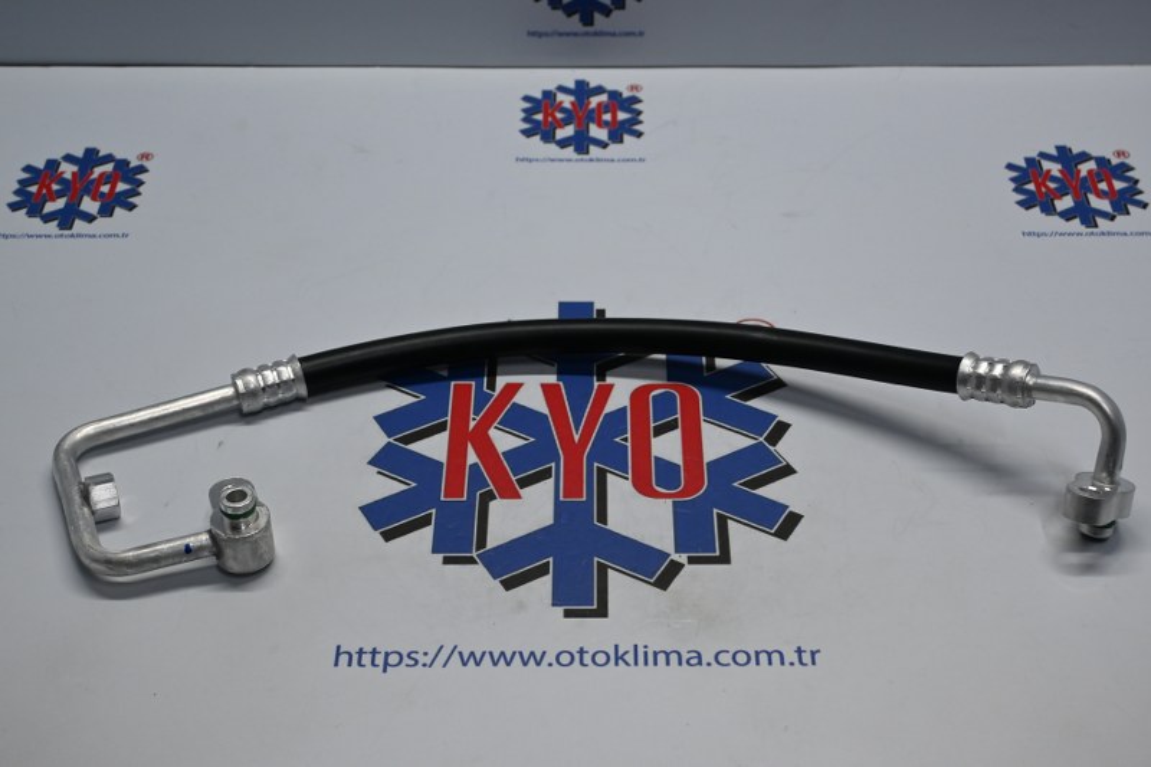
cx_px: 576
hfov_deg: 35.9
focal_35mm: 56
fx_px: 1774
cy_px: 384
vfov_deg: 24.4
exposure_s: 1/125
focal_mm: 37
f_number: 5.3
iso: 640
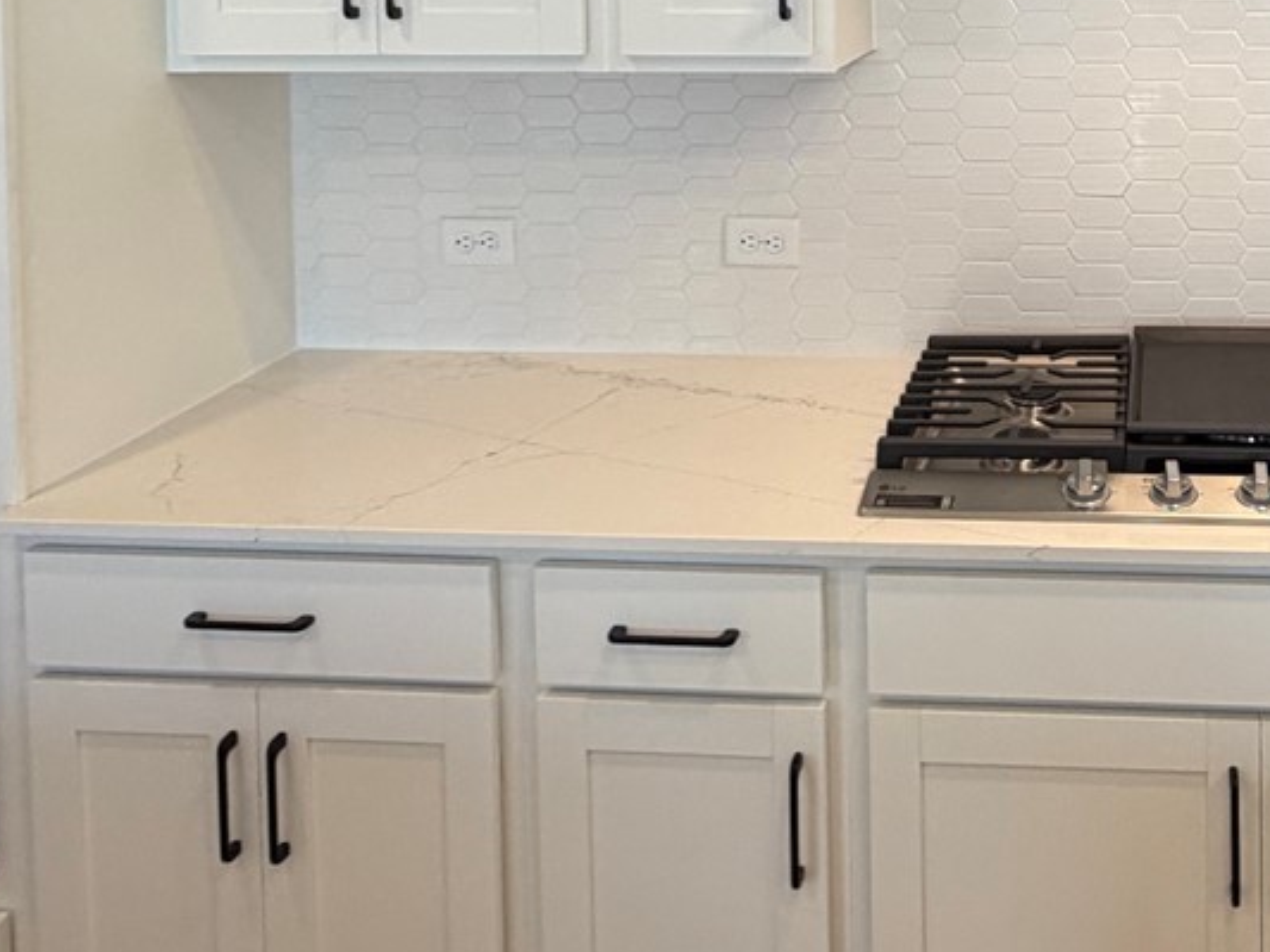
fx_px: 1541
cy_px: -57
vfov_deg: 31.1
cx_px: 1036
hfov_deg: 42.5
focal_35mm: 42
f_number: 2.2
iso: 125
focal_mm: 2.22
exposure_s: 1/120
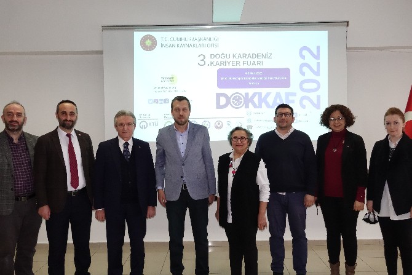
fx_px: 389
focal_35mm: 34
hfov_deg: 55.8
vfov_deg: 38.9
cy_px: 138
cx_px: 206
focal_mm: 12.48
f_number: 4
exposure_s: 1/160
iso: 2000
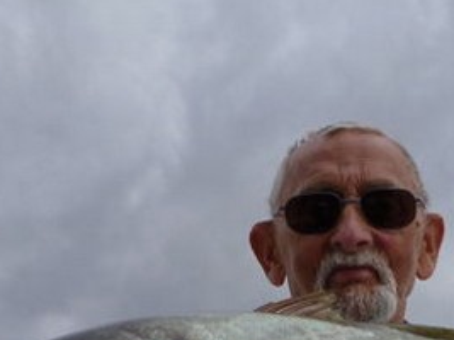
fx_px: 865
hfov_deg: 28.8
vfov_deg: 21.0
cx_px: 364
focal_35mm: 66
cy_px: 382
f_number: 3.3
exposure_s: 1/800
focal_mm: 4.9
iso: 100
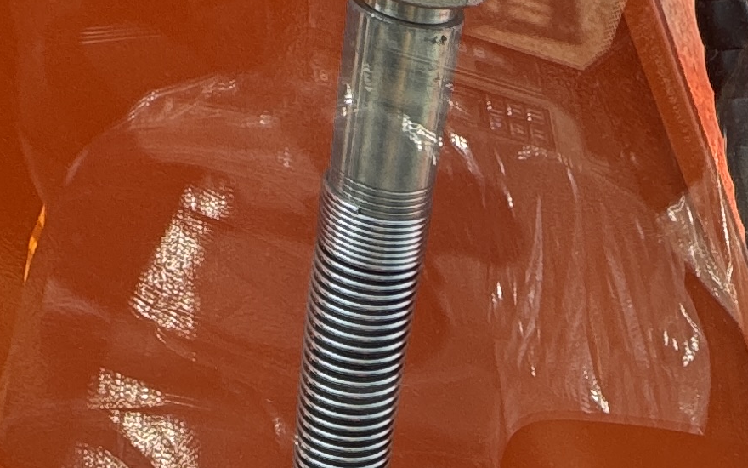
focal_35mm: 68
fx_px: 1386
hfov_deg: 30.1
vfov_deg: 15.2
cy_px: 956
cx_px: 467
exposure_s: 1/108
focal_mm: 2.22
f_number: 2.2
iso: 40
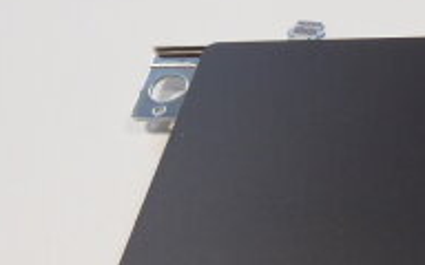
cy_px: 287
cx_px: 547
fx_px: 961
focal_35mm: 83
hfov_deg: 22.4
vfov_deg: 15.3
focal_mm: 4.3
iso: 320
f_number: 3.3
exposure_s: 1/60
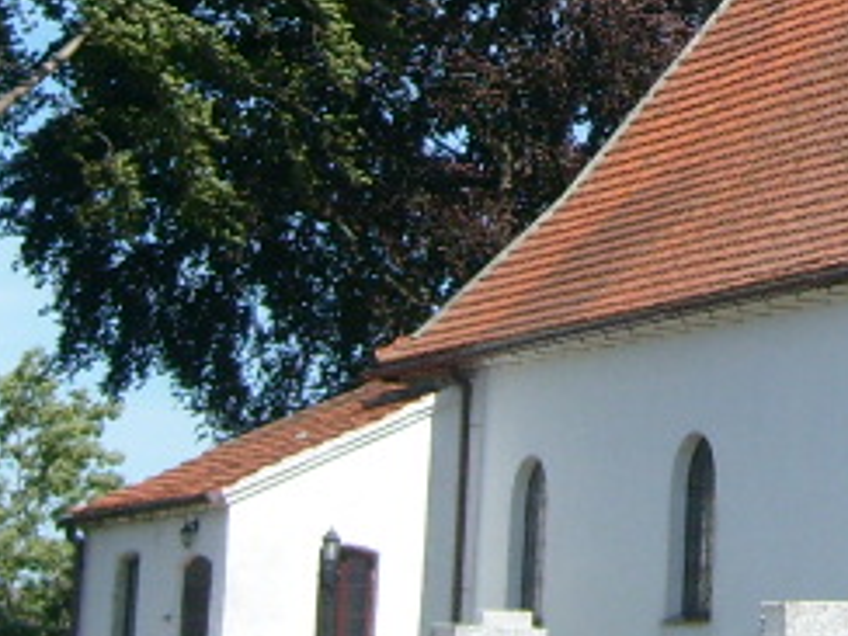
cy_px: -309
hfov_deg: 13.0
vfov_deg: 9.8
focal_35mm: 147
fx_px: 3601
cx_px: 1109
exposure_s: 1/250
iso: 80
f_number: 7.1
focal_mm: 5.8
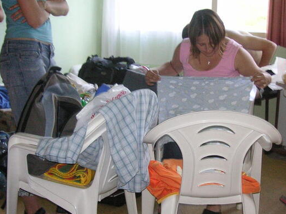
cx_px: 192
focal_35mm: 57
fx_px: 471
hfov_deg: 33.5
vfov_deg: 25.6
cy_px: 114
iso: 160
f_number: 2.8
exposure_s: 1/45
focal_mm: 6.1
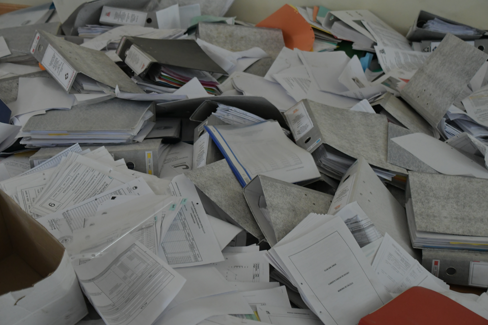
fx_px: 827
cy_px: 162
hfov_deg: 32.9
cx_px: 242
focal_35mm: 61
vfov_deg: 22.3
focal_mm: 40
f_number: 4.2
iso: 2500
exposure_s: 1/160
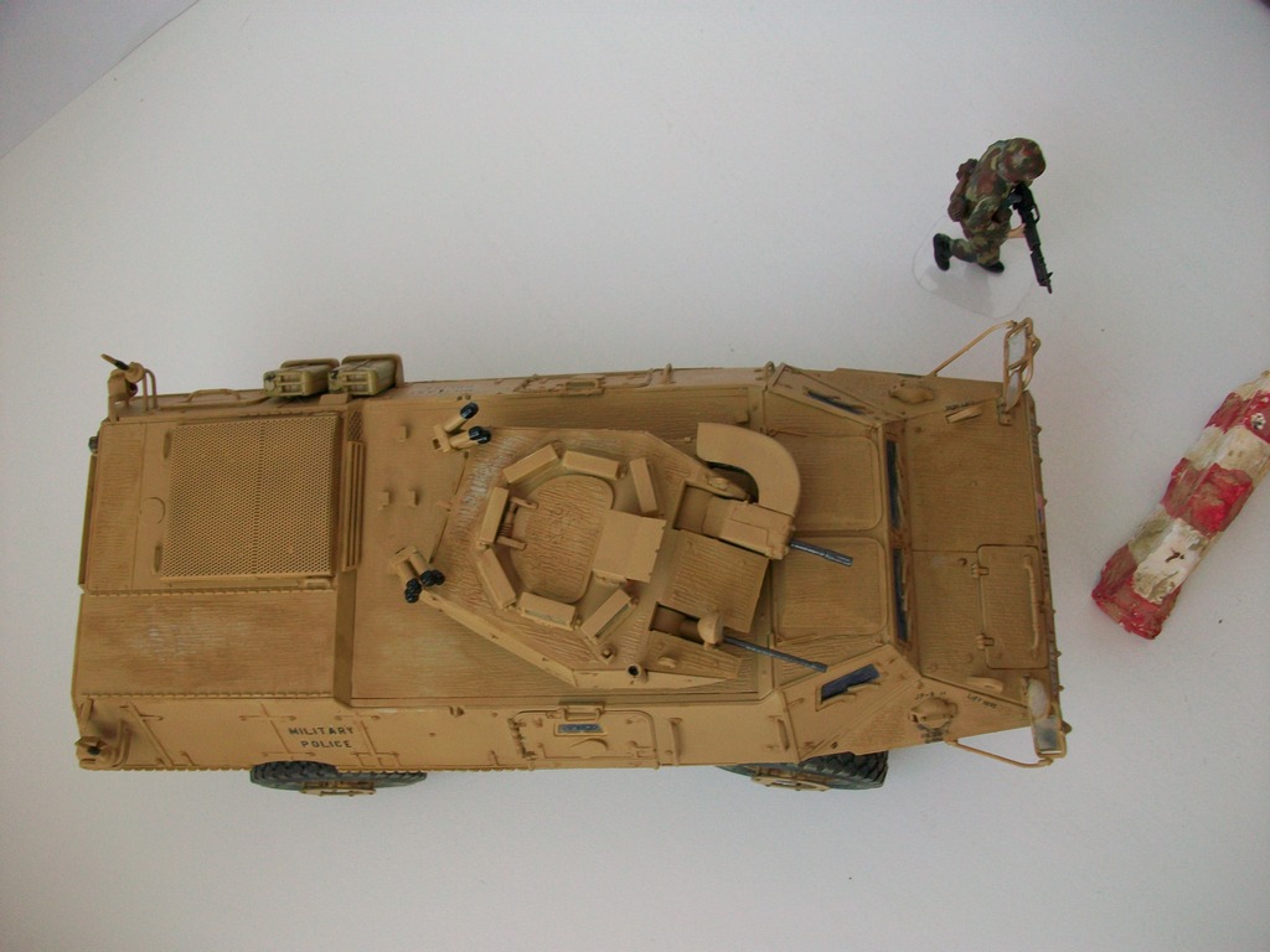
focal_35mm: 32
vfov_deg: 44.2
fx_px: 1174
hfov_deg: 56.8
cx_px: 635
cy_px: 476
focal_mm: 5.7
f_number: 2.8
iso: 80
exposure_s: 1/50
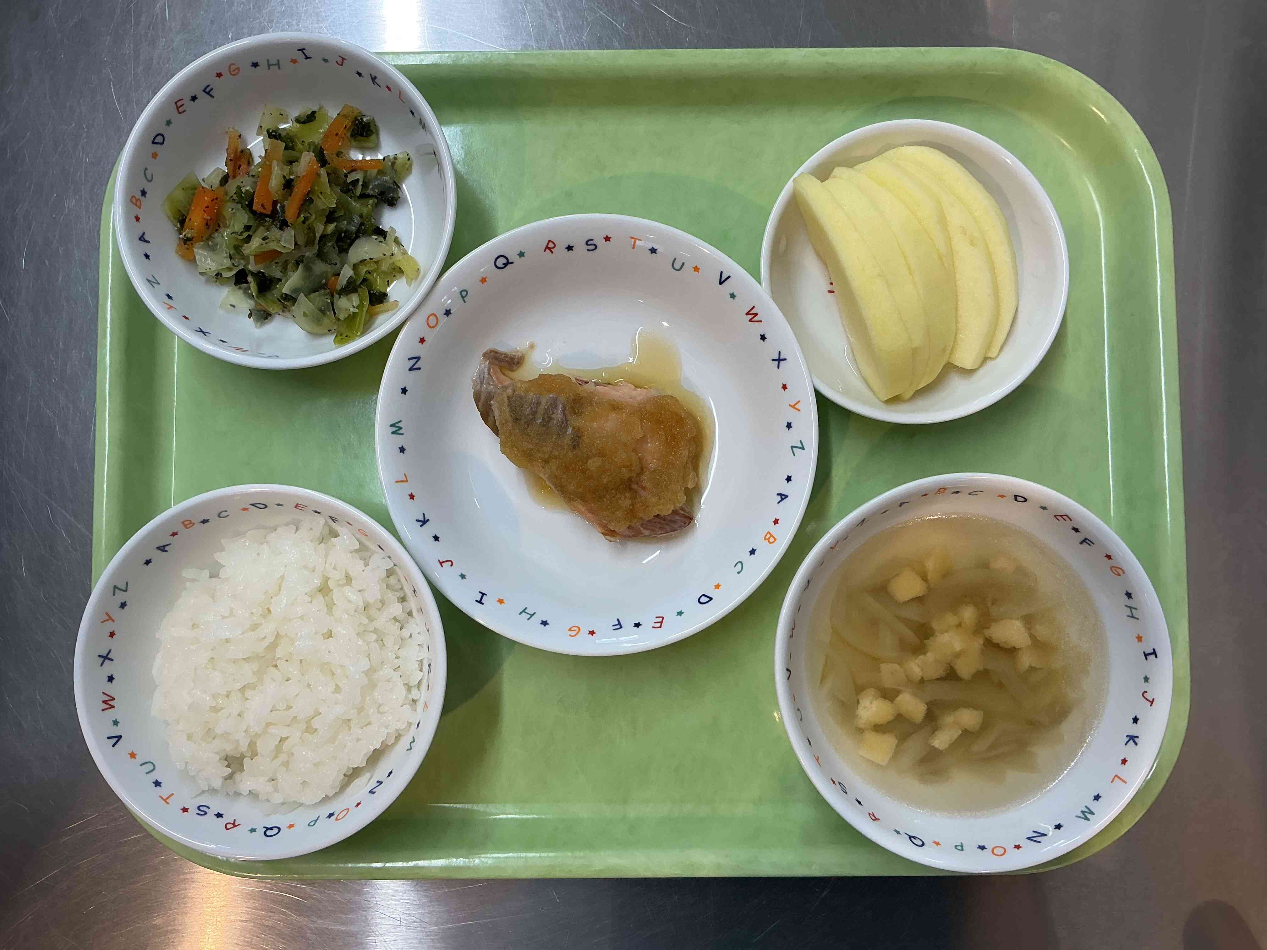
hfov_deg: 61.7
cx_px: 634
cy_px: 475
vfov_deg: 48.2
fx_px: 1061
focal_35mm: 29
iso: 50
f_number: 1.8
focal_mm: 3
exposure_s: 1/120
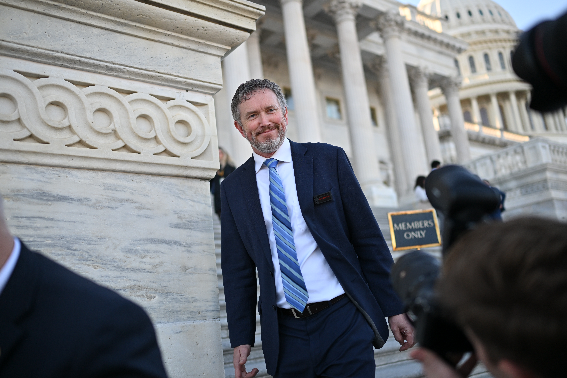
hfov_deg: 54.4
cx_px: 284
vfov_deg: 37.9
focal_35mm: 35
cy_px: 189
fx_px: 551
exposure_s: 1/1600
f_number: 1.8
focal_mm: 35
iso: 200
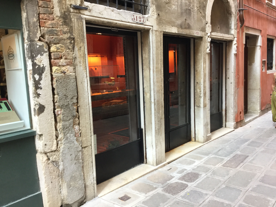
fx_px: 247
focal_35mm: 31
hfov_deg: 58.4
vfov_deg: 45.4
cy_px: 104
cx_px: 138
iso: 32
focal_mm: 3.3
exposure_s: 1/33
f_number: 2.4
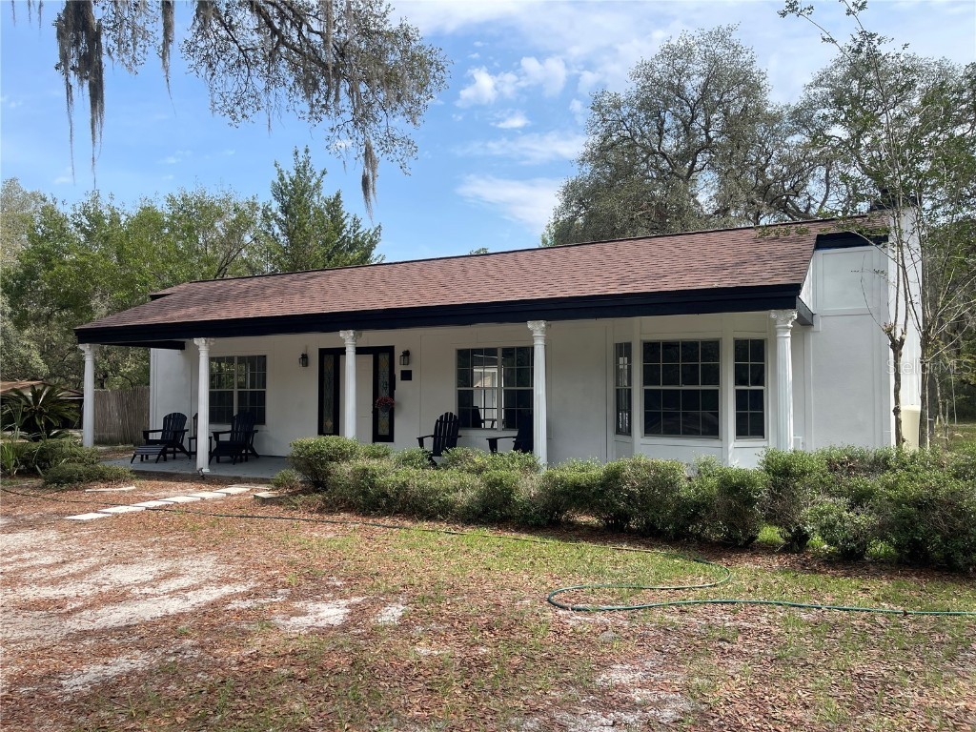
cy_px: 366
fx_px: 705
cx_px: 488
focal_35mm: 25
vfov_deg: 54.9
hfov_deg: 69.4
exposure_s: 1/2083
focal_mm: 5.1
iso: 32
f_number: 1.6
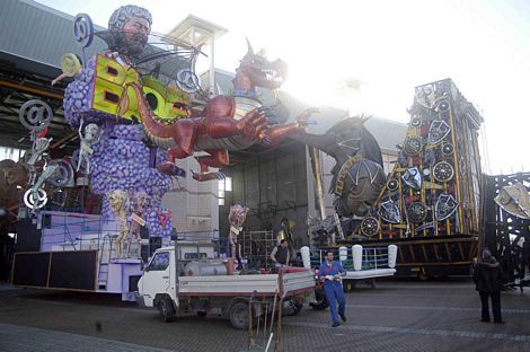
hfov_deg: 67.5
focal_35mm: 27
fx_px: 397
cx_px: 265
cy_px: 176
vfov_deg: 47.8
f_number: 5
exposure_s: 1/350
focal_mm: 18
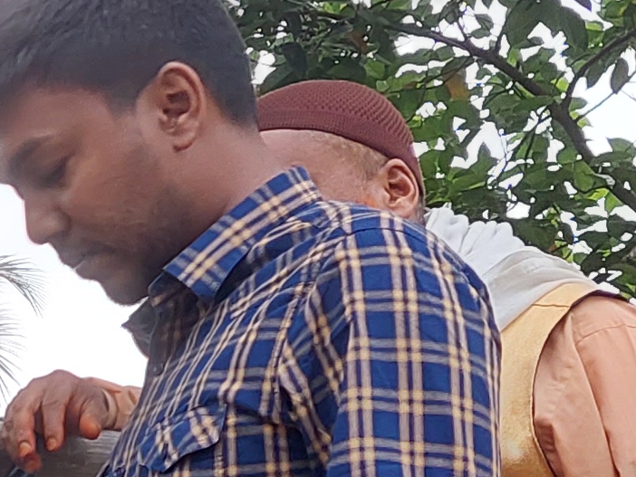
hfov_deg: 11.7
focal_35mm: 158
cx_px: -460
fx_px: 2904
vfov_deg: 9.1
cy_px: 800
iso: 64
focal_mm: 5.23
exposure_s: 1/50
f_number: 1.8
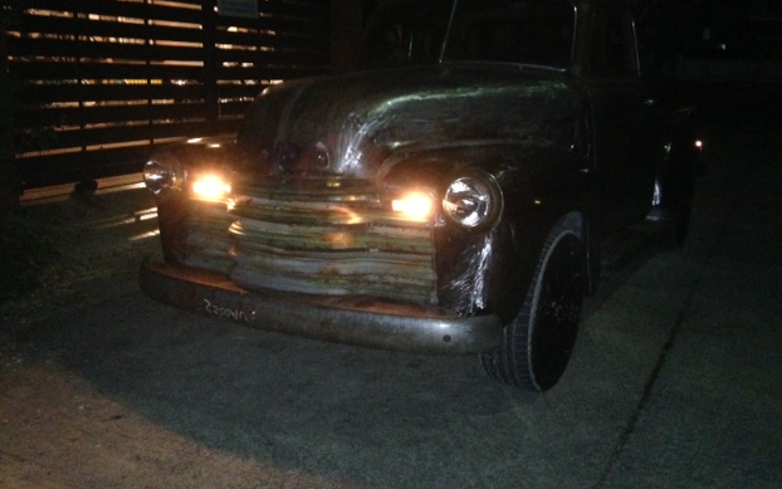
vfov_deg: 35.3
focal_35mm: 36
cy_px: 210
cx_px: 397
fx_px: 767
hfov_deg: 54.0
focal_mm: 4.13
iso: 800
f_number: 2.4
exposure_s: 1/16
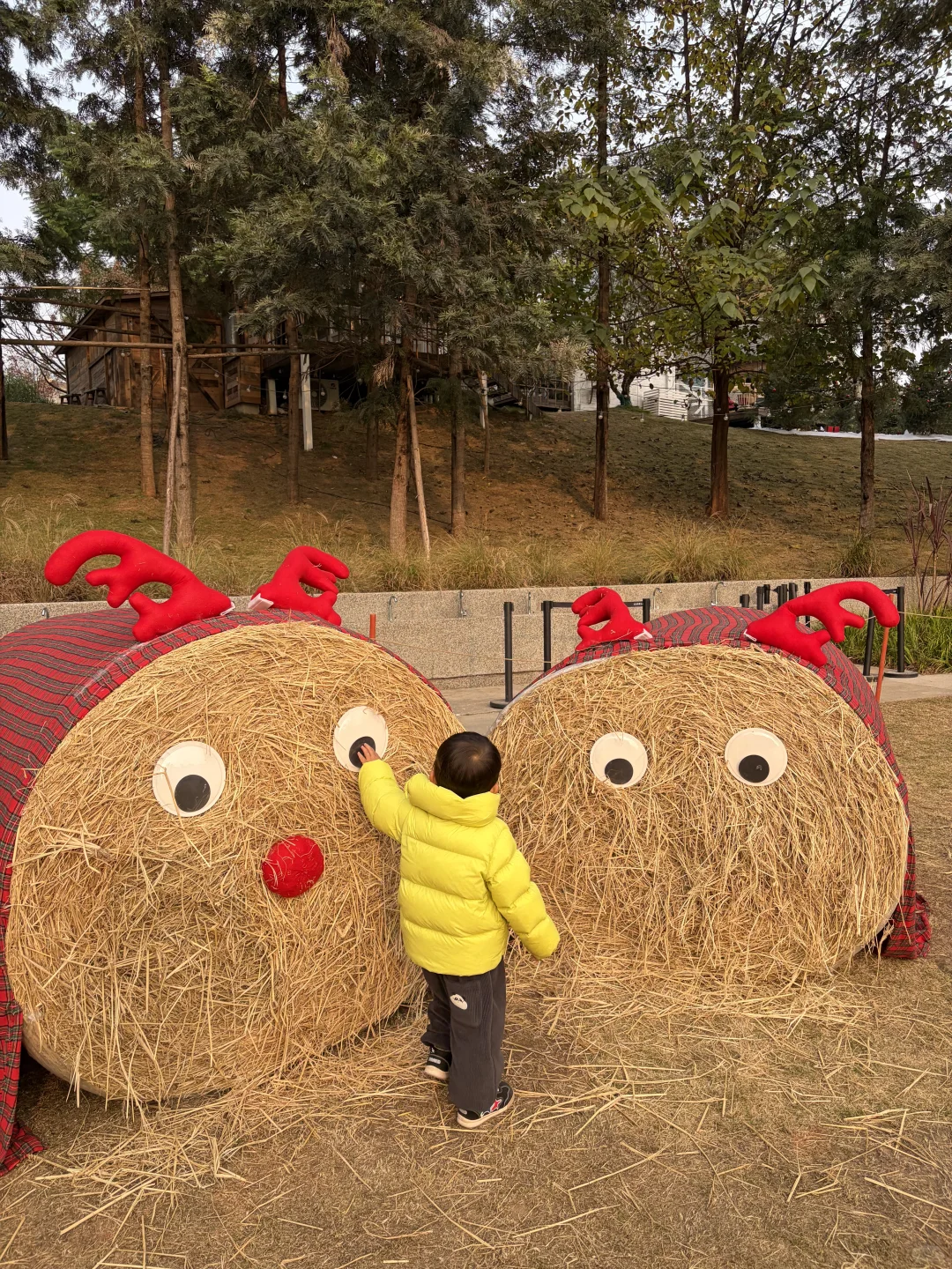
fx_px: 953
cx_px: 476
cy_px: 634
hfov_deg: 53.1
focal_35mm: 26
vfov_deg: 67.3
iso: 50
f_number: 1.6
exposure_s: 1/716
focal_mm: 5.96
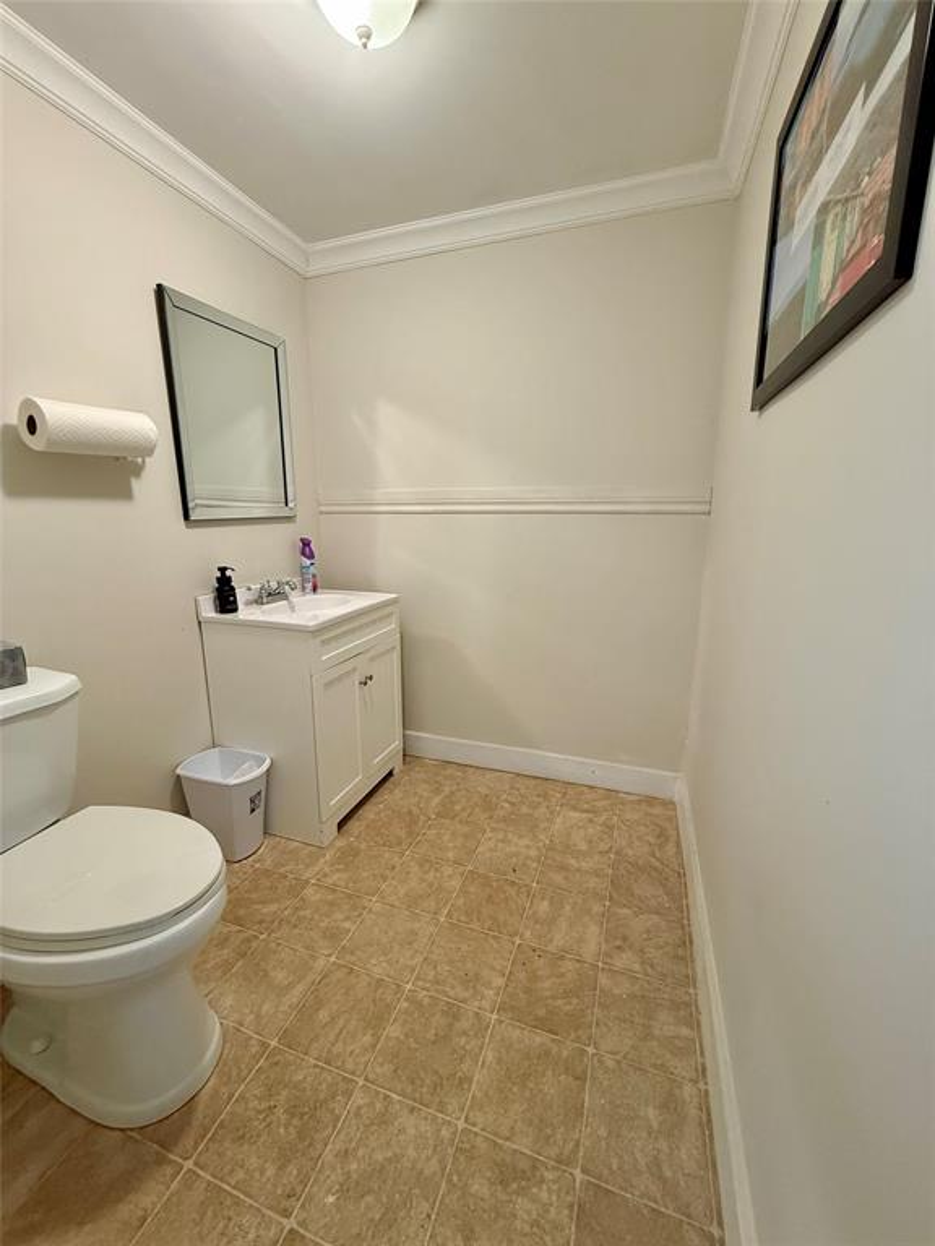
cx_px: 468
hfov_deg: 85.7
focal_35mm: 14
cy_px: 623
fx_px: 504
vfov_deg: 102.1
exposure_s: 1/60
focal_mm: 2.22
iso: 320
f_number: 2.2
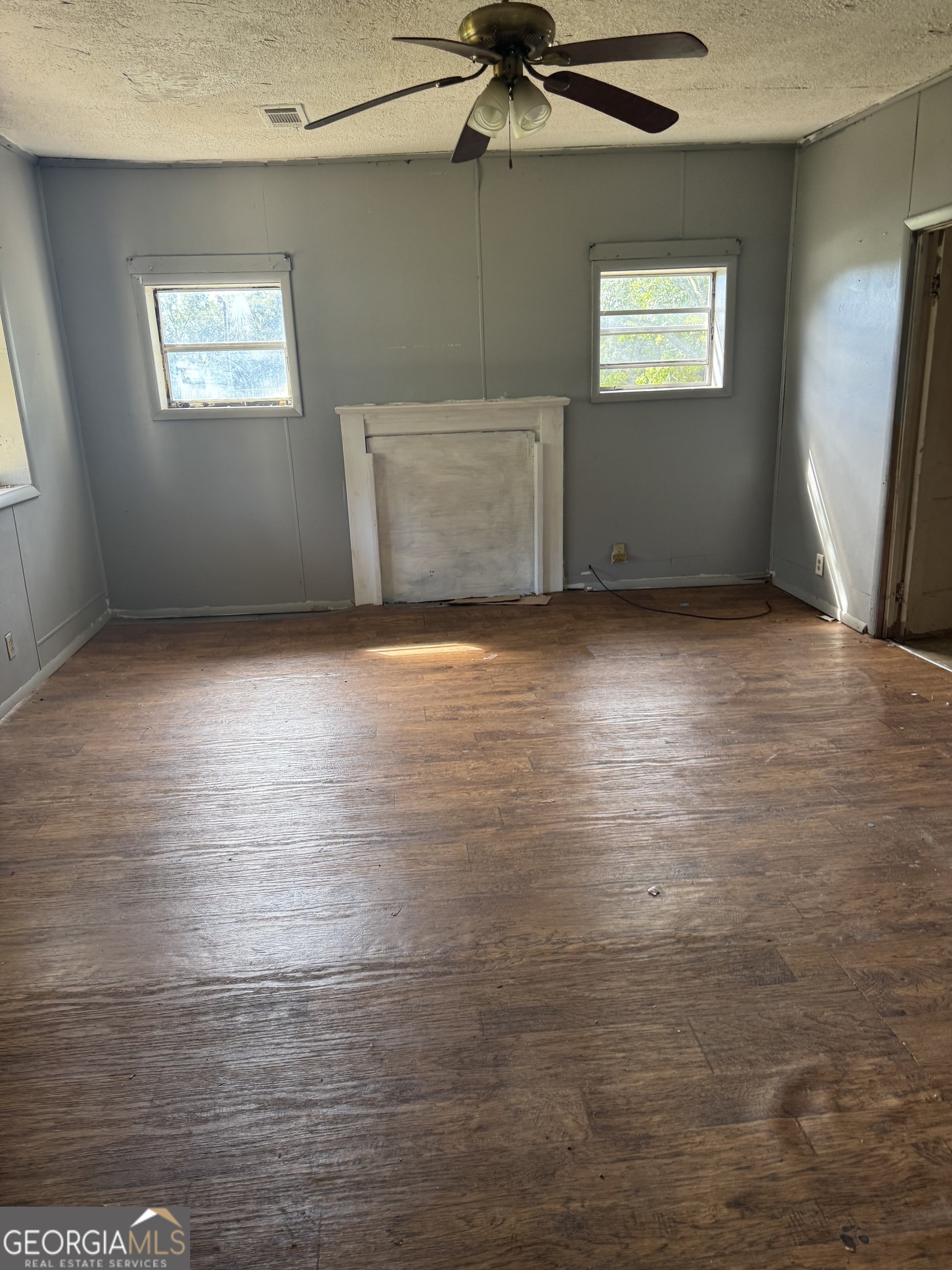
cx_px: 476
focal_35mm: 24
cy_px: 635
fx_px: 880
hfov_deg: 56.8
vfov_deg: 71.6
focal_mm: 6.76
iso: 125
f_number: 1.78
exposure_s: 1/121
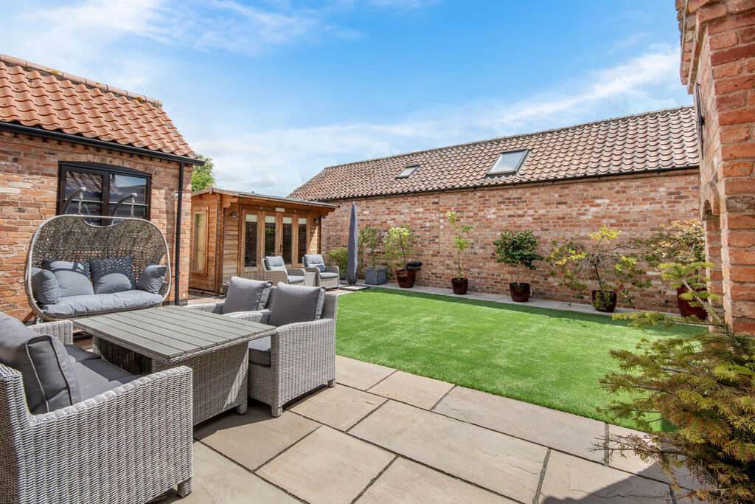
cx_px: 378
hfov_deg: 96.7
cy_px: 252
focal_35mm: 16
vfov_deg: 73.8
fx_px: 336
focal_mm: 11
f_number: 8
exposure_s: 1/200
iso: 100
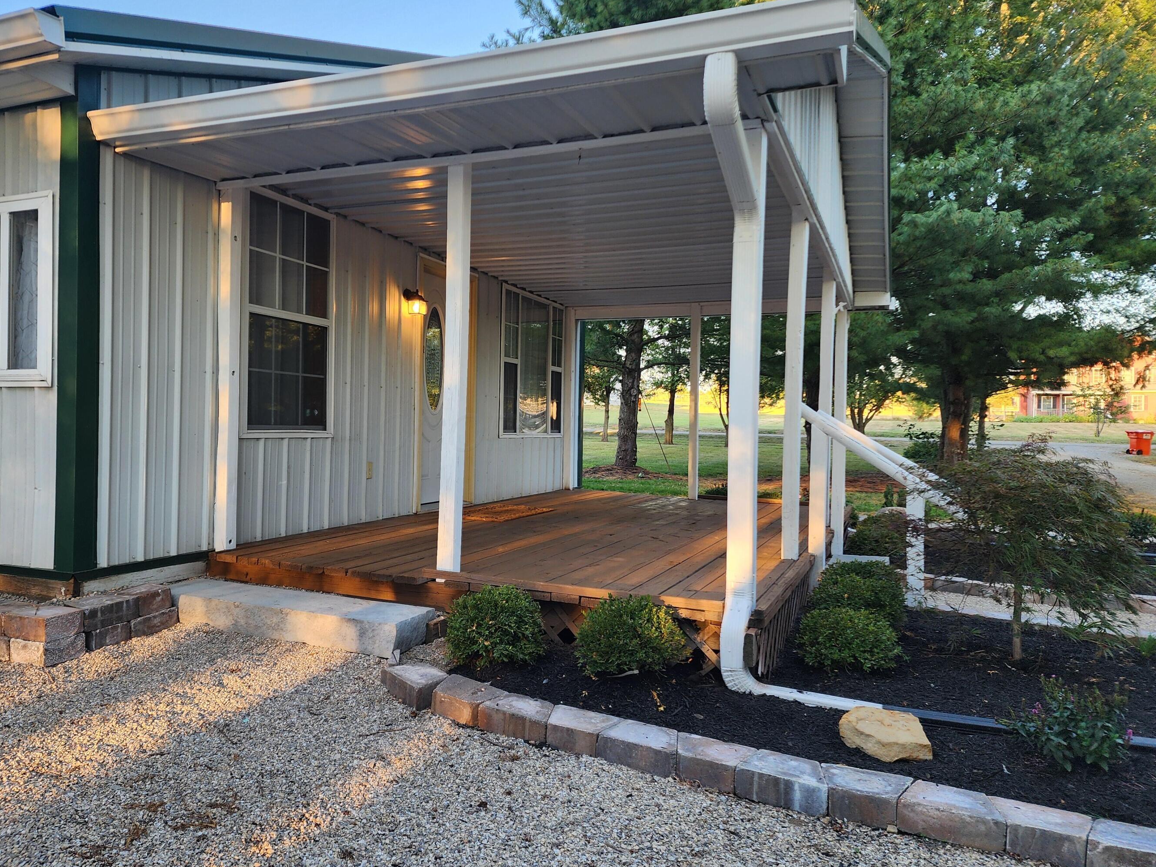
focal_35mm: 26
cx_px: 507
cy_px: 432
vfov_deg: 53.1
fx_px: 868
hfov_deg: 67.1
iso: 64
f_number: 1.8
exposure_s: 1/180
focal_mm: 6.4
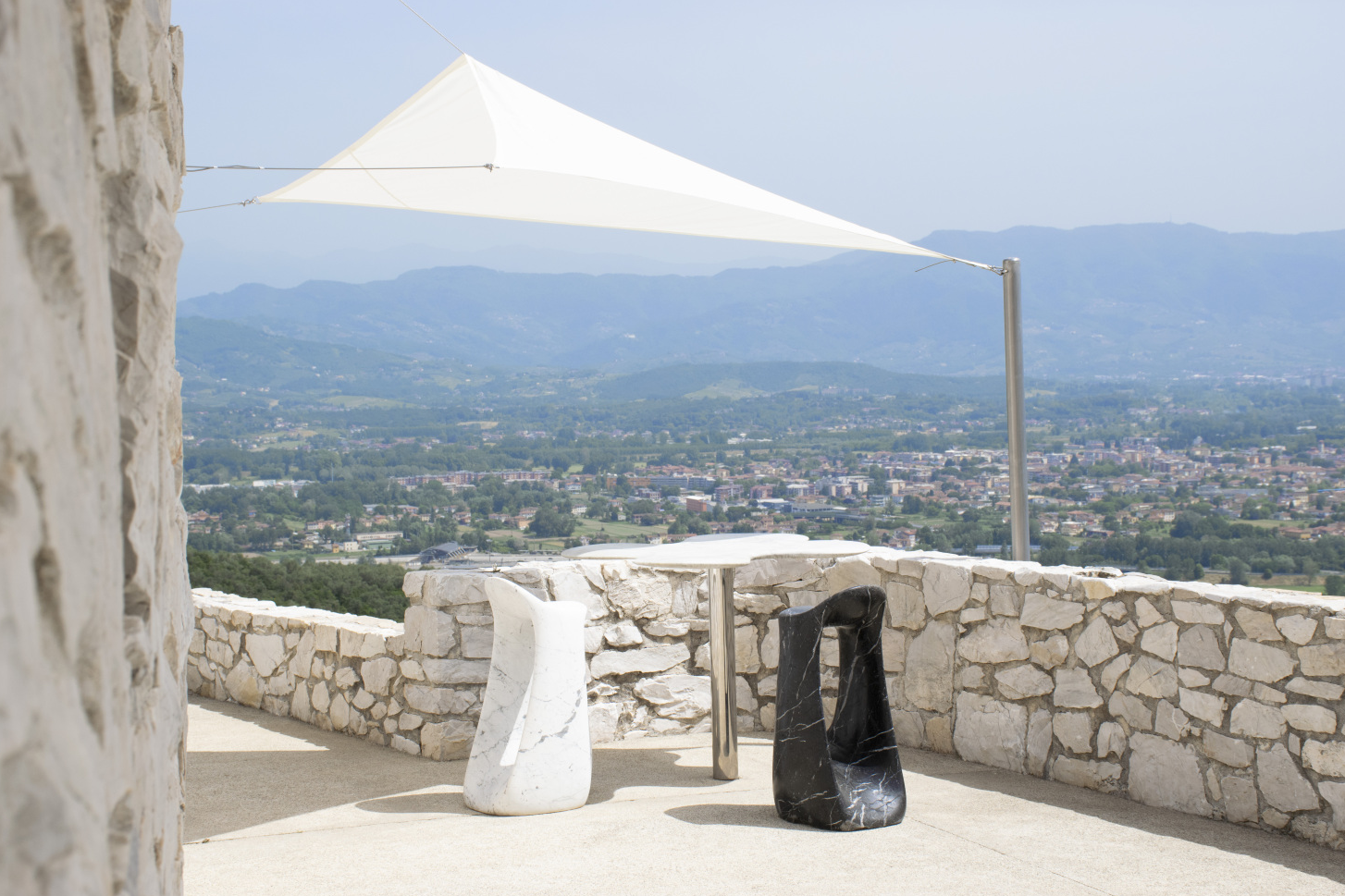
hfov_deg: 31.0
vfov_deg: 20.9
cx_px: 674
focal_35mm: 65
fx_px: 2428
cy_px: 438
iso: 200
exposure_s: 1/400
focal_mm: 42
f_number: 10
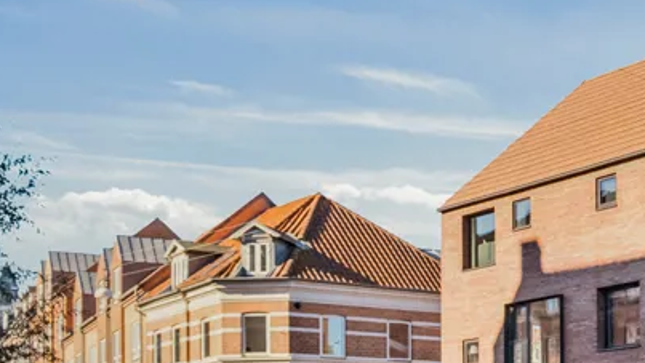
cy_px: 154
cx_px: 786
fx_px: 1215
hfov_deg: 26.3
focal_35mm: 71
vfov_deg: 17.0
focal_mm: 17.4
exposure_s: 1/500
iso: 800
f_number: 8
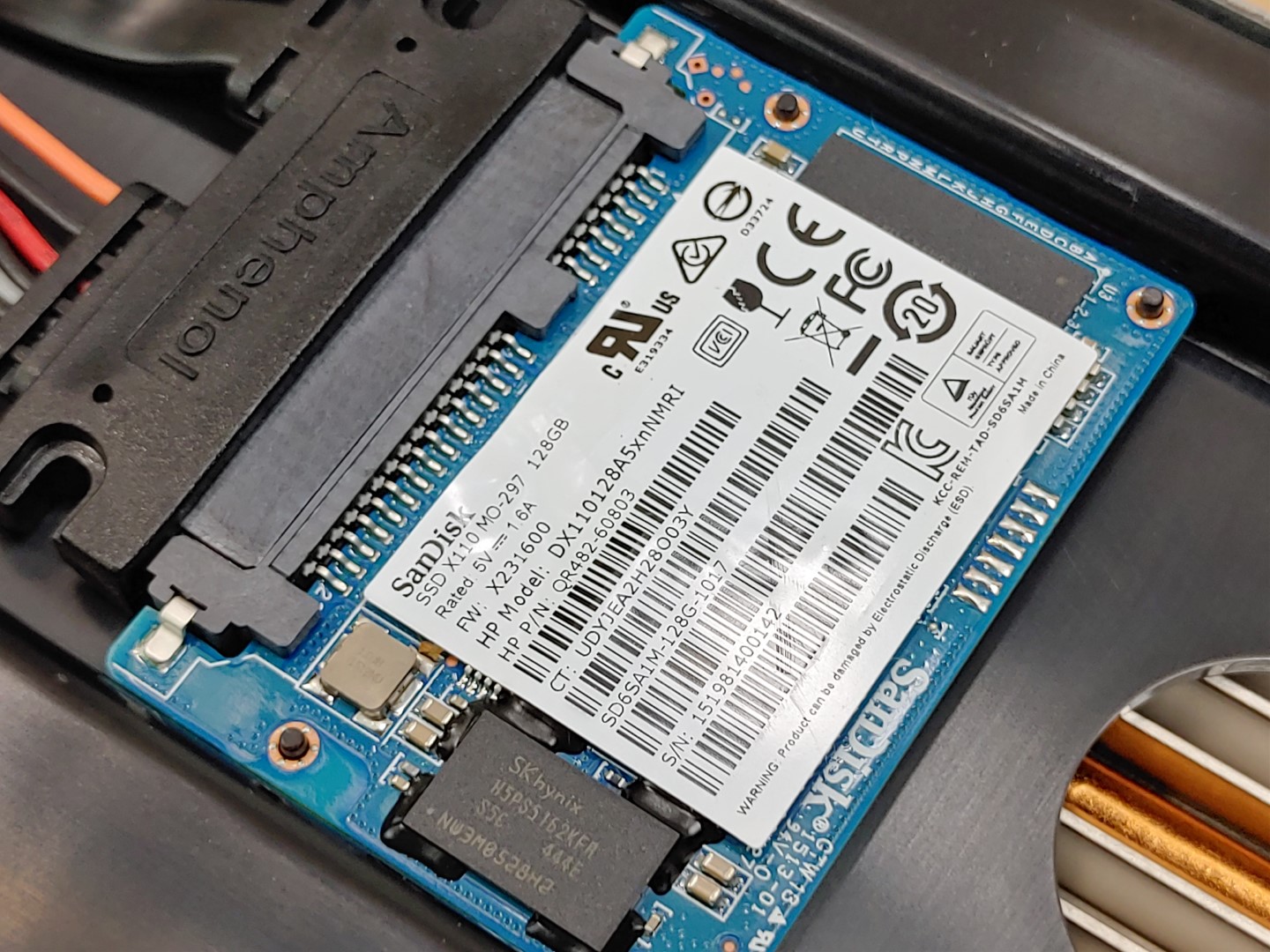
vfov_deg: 23.7
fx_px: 2275
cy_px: 476
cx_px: 635
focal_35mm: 62
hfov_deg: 31.2
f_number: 1.8
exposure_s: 1/235
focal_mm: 4.36
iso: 50
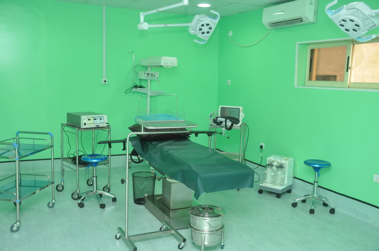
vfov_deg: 34.1
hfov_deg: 49.6
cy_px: 126
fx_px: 410
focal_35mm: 39
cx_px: 190
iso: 500
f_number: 5
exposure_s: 1/60
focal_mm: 26
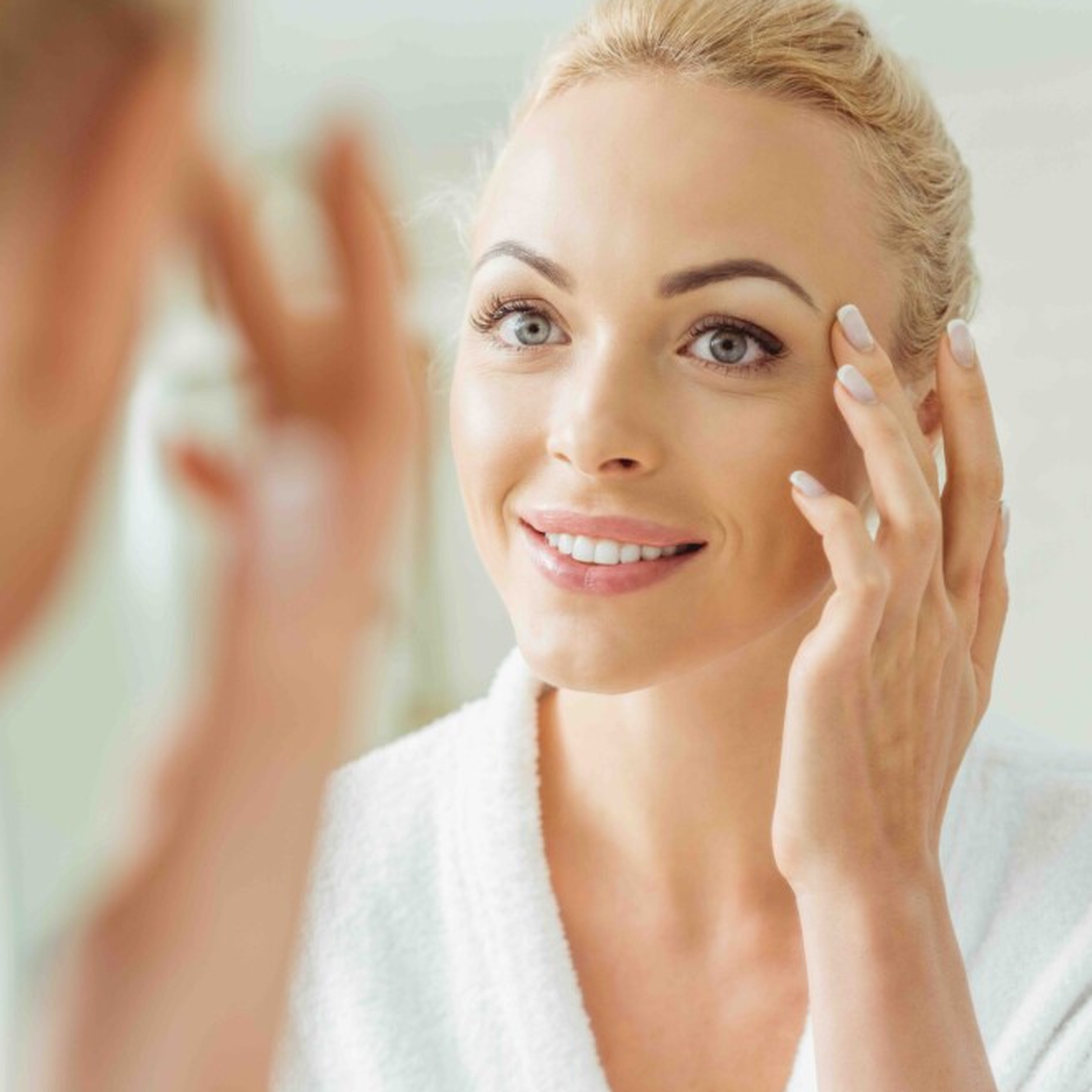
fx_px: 3890
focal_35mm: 109
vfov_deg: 16.0
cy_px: 546
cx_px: 418
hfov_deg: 16.0
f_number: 3.5
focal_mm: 85
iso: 250
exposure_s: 1/160
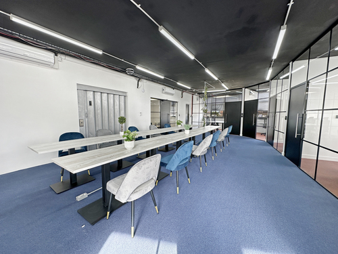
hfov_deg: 102.1
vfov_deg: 85.7
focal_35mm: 14
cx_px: 169
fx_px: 137
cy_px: 127
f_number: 2.2
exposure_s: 1/99
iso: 64
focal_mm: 2.22
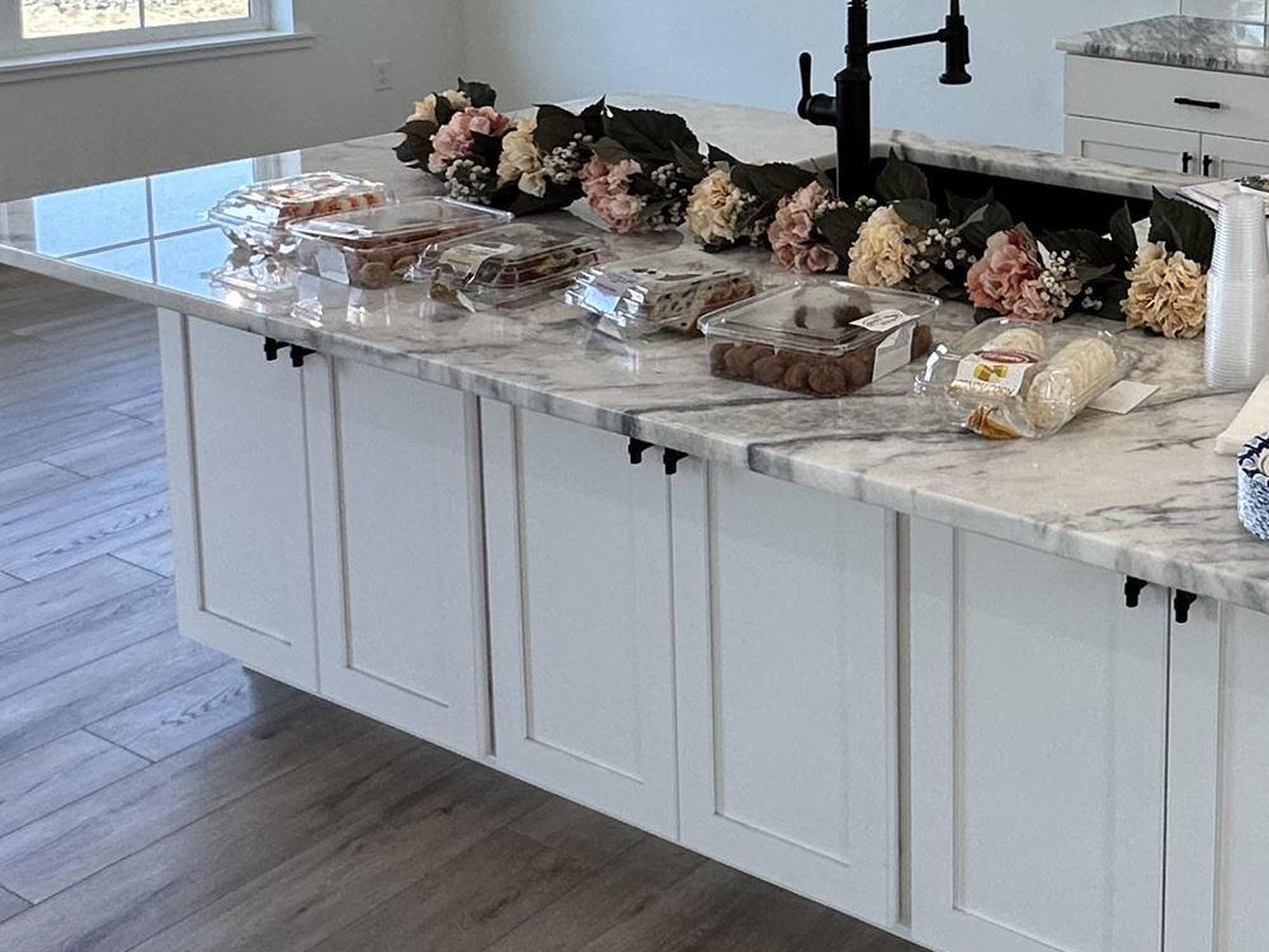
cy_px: 11
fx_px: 1576
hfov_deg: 37.2
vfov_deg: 31.2
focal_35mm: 43
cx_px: 1381
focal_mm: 2.22
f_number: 2.2
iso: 80
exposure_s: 1/120
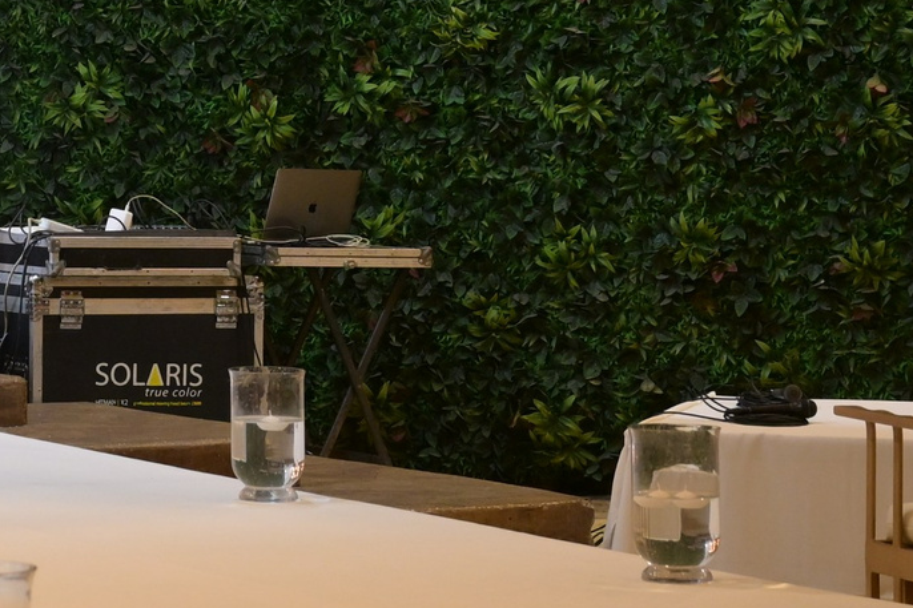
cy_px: -131
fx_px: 4259
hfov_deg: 11.7
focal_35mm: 168
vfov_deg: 8.1
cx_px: -460
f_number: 4.5
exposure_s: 1/200
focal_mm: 45
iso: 1600
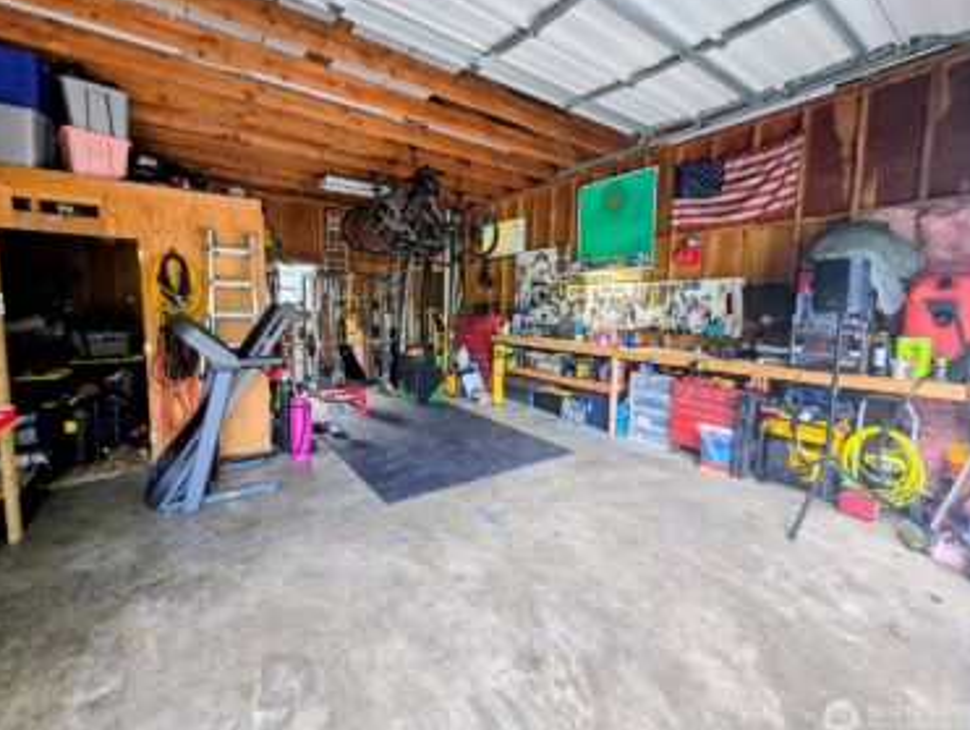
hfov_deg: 102.0
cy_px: 351
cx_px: 471
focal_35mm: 14
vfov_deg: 85.7
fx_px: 393
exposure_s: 1/60.2
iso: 125
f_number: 2.2
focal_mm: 1.7
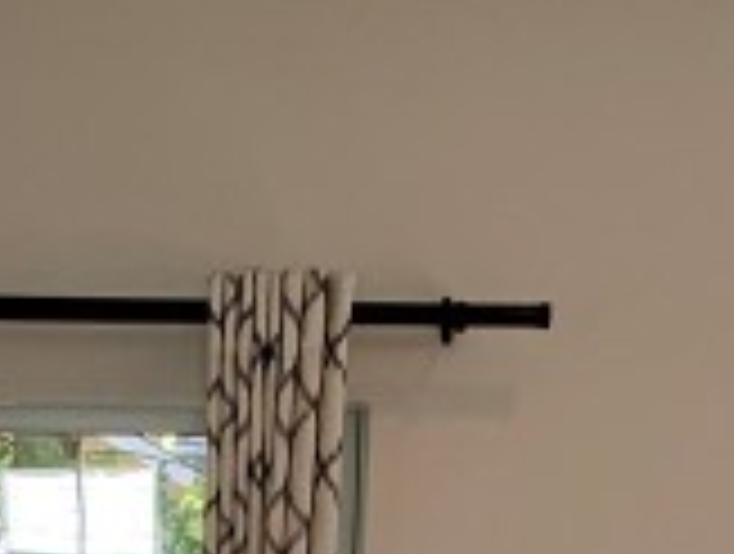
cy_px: 1522
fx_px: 3464
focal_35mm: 163
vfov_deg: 8.1
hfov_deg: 12.0
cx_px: 95
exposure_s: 1/120
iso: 64
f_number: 1.8
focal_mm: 4.25
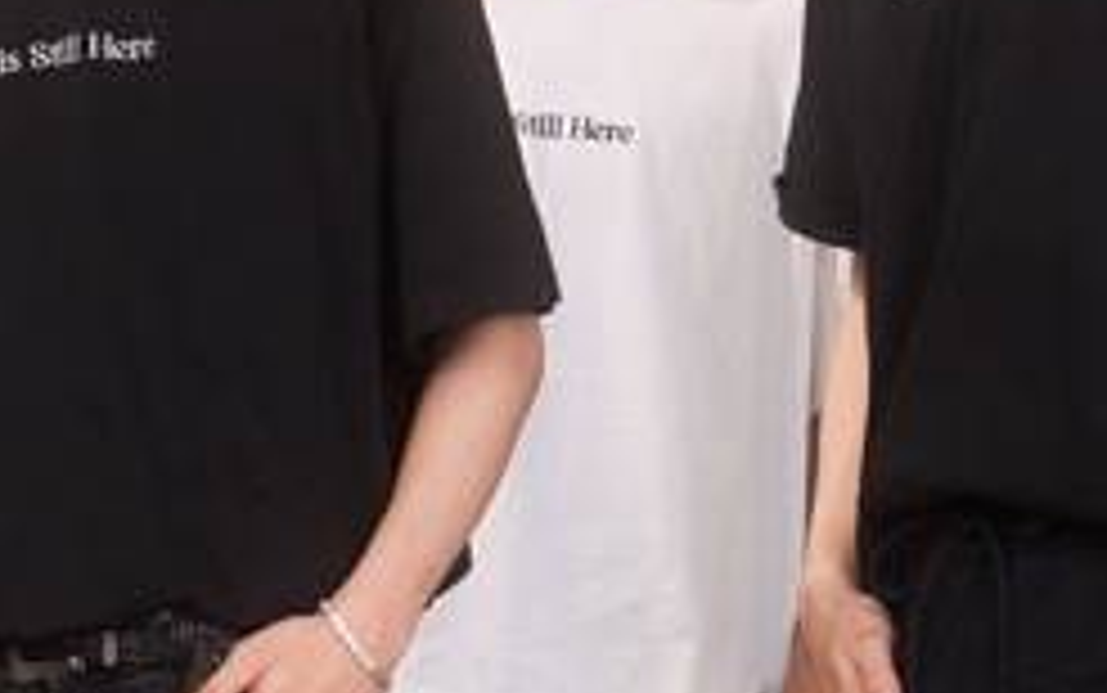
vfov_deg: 8.3
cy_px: 488
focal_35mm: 159
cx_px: -441
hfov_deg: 12.6
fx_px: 4799
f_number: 4
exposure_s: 1/125
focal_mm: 30
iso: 800
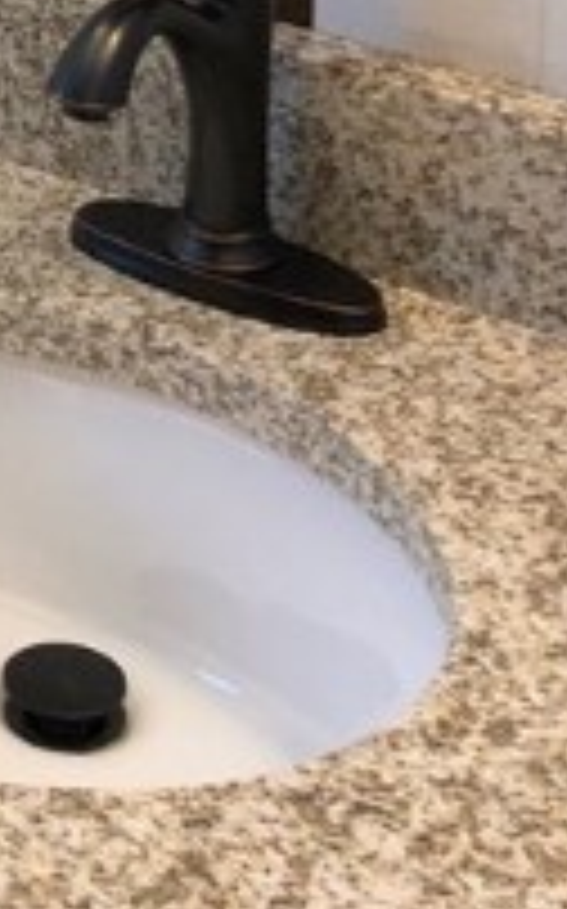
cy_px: -405
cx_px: -464
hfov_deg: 10.8
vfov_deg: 16.9
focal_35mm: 113
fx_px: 2798
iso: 40
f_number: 1.8
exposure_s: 1/24
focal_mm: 3.99
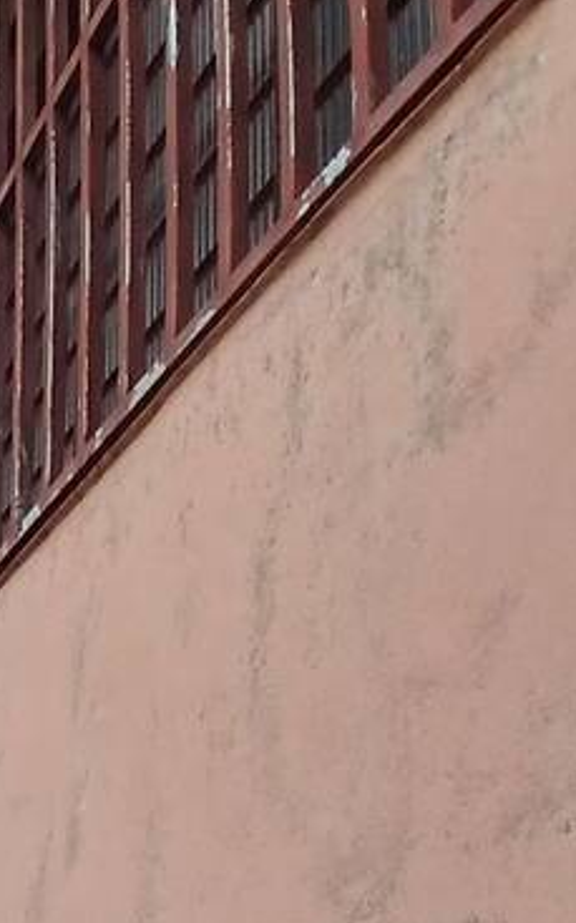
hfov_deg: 20.8
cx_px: -284
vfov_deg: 29.9
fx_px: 1333
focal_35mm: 53
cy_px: 1222
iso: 50
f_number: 2.2
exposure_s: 1/577
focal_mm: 1.4
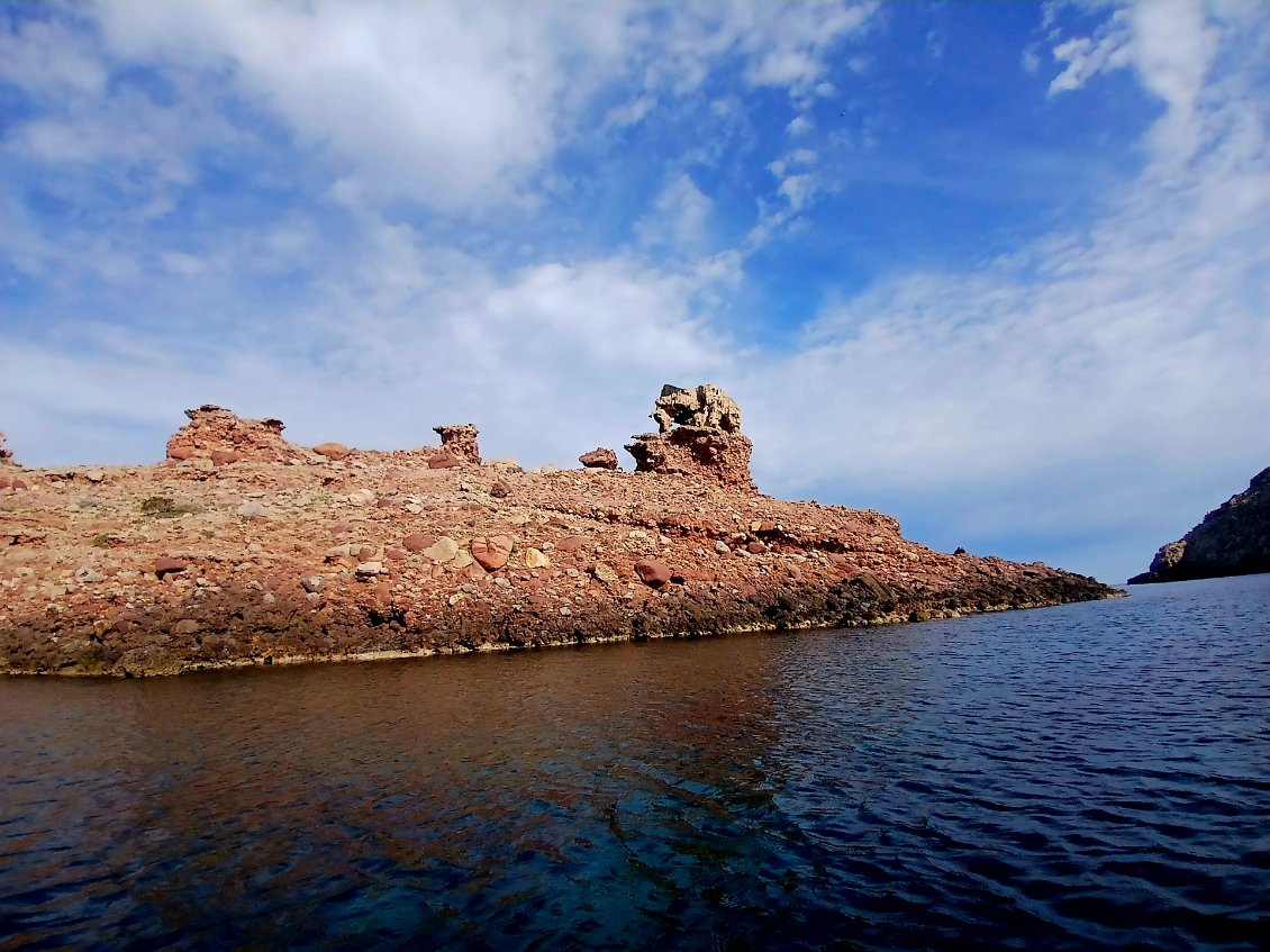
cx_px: 635
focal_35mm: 17
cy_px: 476
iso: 50
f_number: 2.2
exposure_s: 1/1429
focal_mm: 1.4
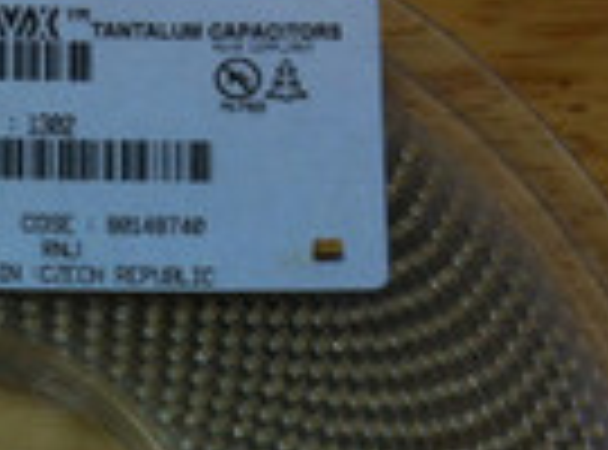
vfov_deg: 10.9
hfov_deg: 14.9
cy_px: 664
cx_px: -32
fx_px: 2273
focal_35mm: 130
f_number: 2.8
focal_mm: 3.85
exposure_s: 1/33
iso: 80
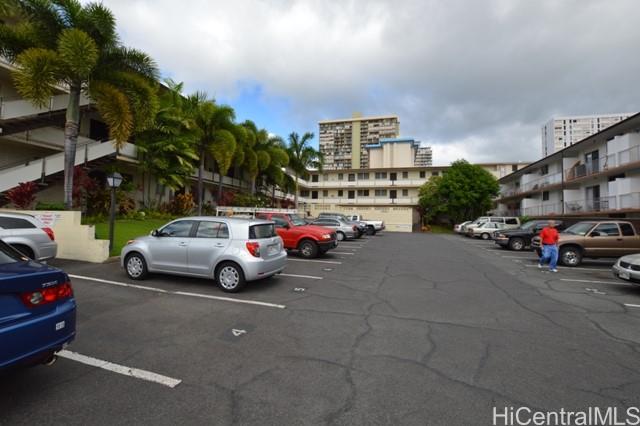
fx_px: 267
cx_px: 320
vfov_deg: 77.3
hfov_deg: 100.4
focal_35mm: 15
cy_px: 213
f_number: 7.1
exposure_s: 1/160
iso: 100
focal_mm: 10
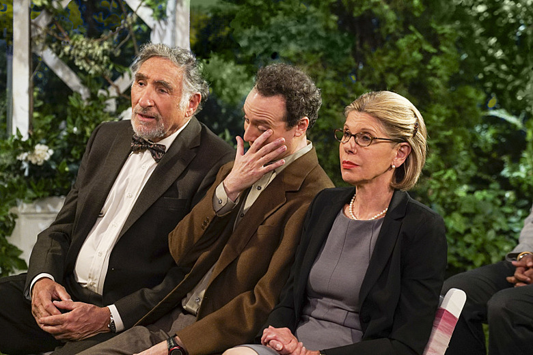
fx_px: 2132
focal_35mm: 144
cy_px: 178
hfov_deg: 14.3
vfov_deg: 9.5
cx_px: 266
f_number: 5.6
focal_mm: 144
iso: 3200
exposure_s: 1/320
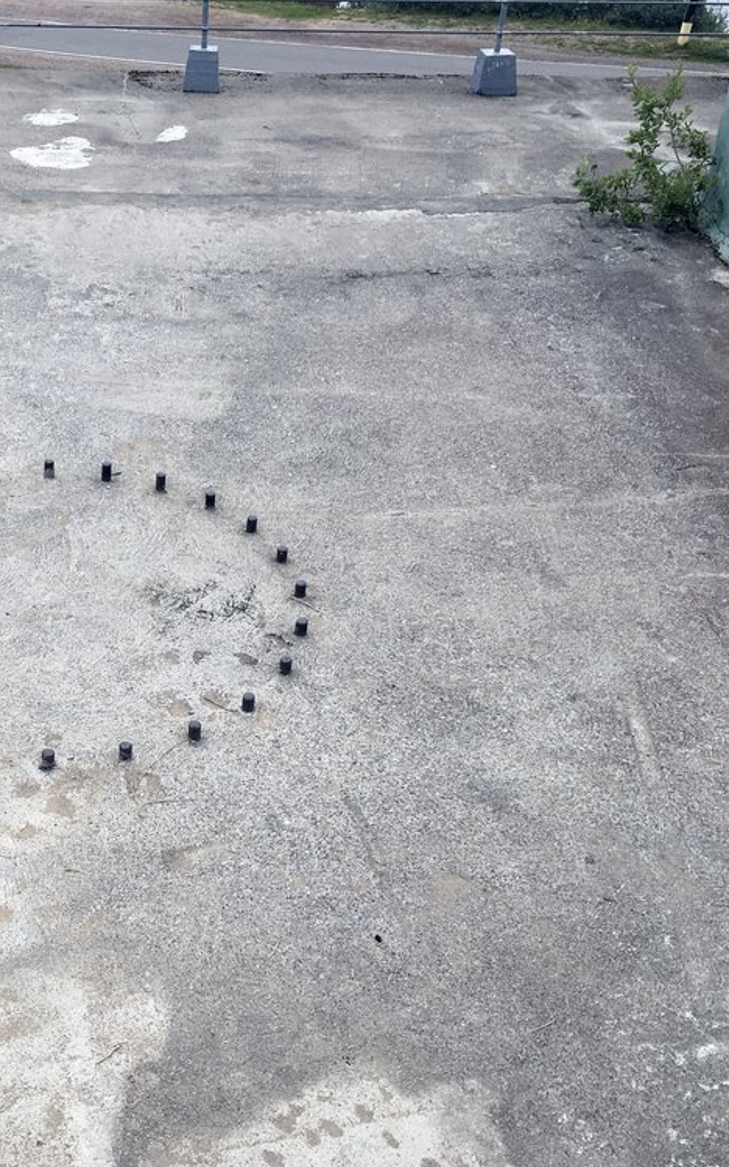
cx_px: 118
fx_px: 1335
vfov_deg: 47.2
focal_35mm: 42
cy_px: 592
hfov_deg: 29.6
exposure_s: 1/615
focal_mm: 4.15
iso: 25
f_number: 2.2
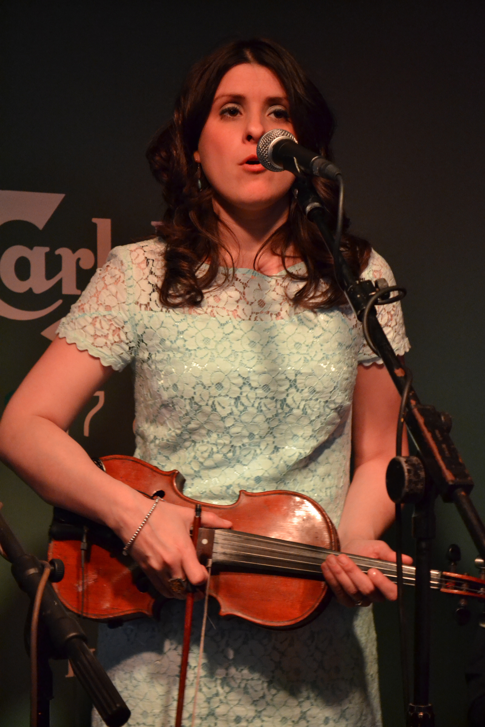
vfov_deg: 28.1
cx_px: 242
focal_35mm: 72
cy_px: 364
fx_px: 1455
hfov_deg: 18.9
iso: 2800
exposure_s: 1/15
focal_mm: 48
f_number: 5.6
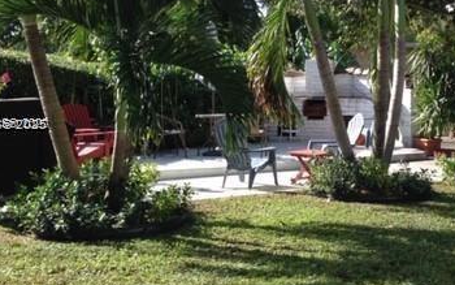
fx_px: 794
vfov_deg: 20.3
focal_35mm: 64
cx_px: 285
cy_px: 125
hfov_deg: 31.8
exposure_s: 1/493
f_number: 2.4
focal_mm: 4.12
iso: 50
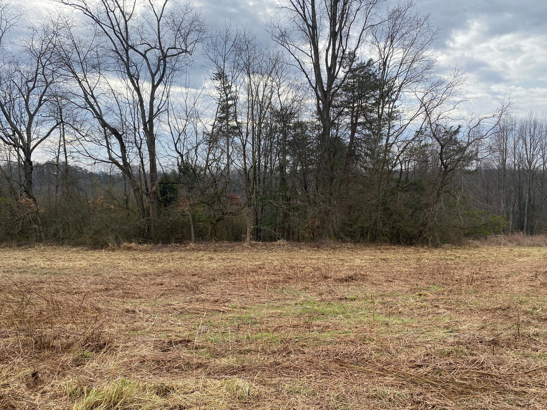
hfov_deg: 67.3
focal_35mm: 26
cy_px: 205
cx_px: 274
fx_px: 411
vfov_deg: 53.1
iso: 32
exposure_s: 1/1678
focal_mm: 4.25
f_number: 1.8
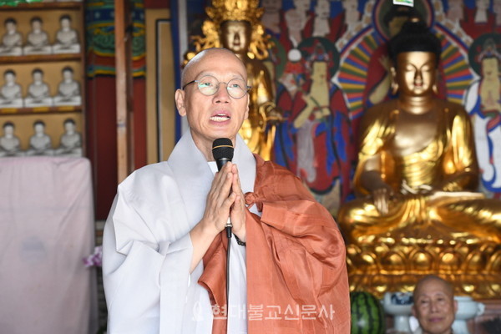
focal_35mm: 102
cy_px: 167
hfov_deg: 20.0
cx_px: 250
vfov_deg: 13.4
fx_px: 1419
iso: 1600
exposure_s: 1/100
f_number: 5.6
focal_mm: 102
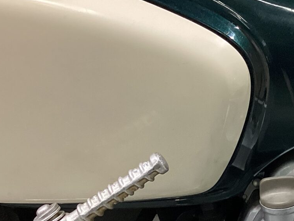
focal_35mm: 79
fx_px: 671
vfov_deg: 17.8
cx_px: 320
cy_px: 261
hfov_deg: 23.3
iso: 160
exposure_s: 1/60
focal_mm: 3.3
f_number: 2.4
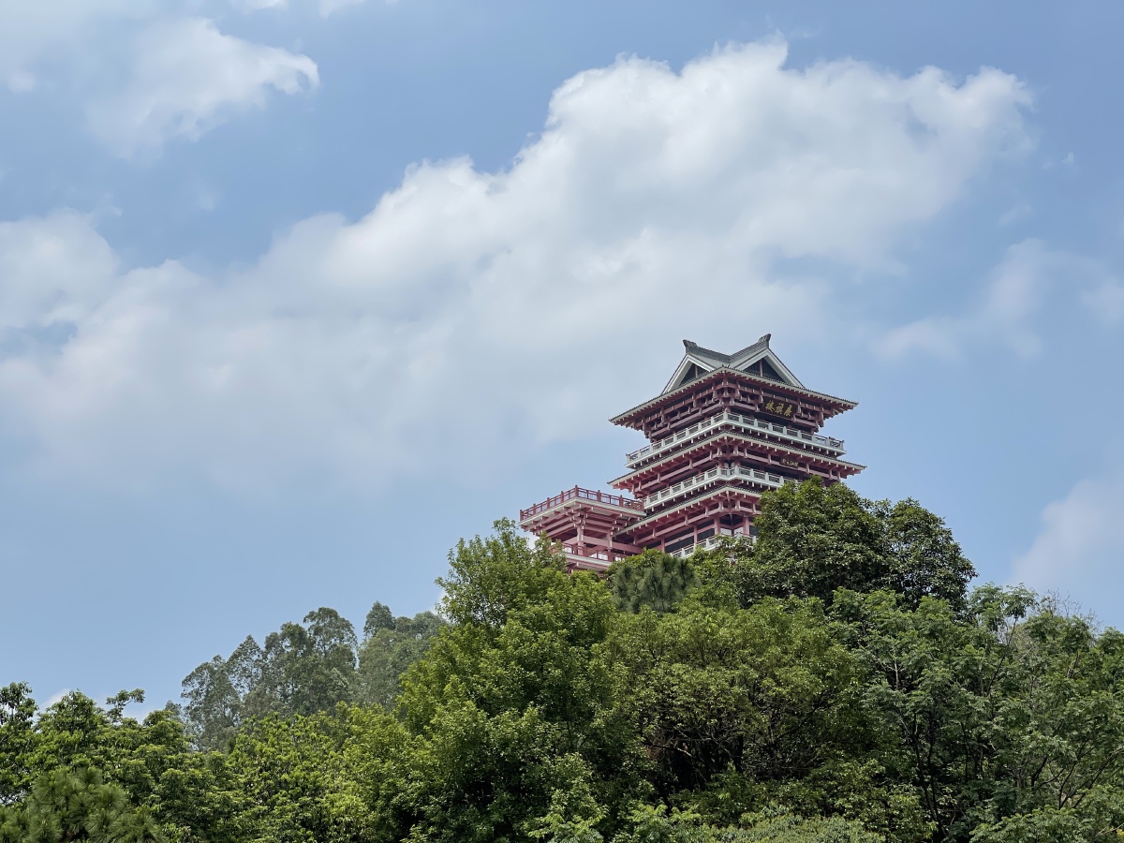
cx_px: 562
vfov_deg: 22.9
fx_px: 2078
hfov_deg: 30.3
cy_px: 422
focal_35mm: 64
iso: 20
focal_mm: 7.5
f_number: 2.2
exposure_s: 1/2320
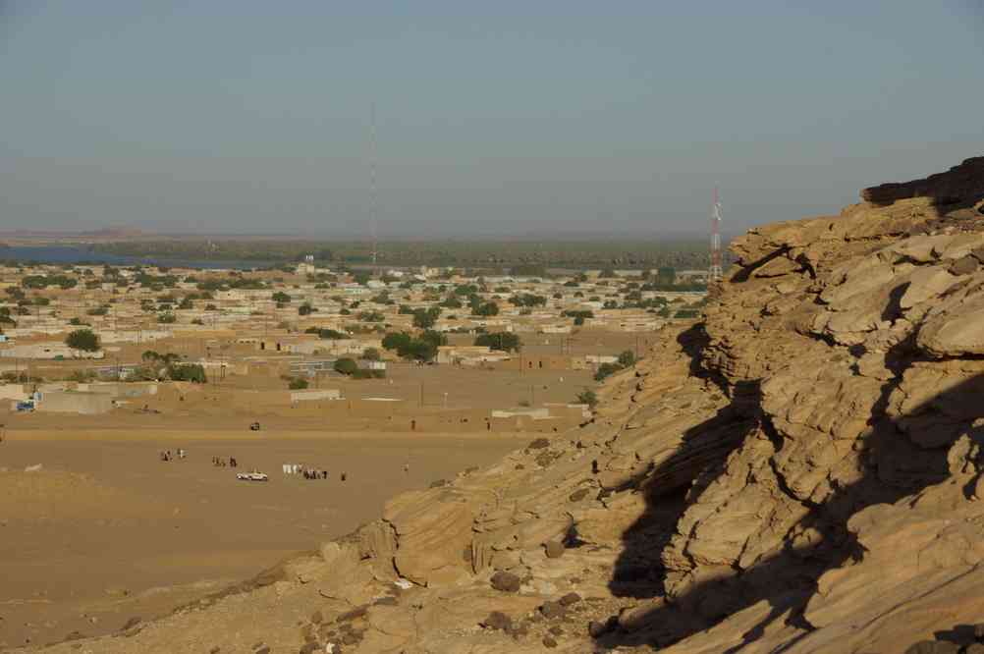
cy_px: 327
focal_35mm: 117
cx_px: 492
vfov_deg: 11.7
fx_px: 3195
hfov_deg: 17.5
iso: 100
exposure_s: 1/180
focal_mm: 77.5
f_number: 11
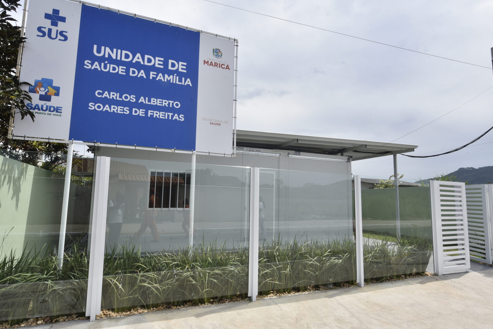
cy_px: 164
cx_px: 243
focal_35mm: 21
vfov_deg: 59.5
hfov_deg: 81.2
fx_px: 288
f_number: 16
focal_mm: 20
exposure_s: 1/125
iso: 200
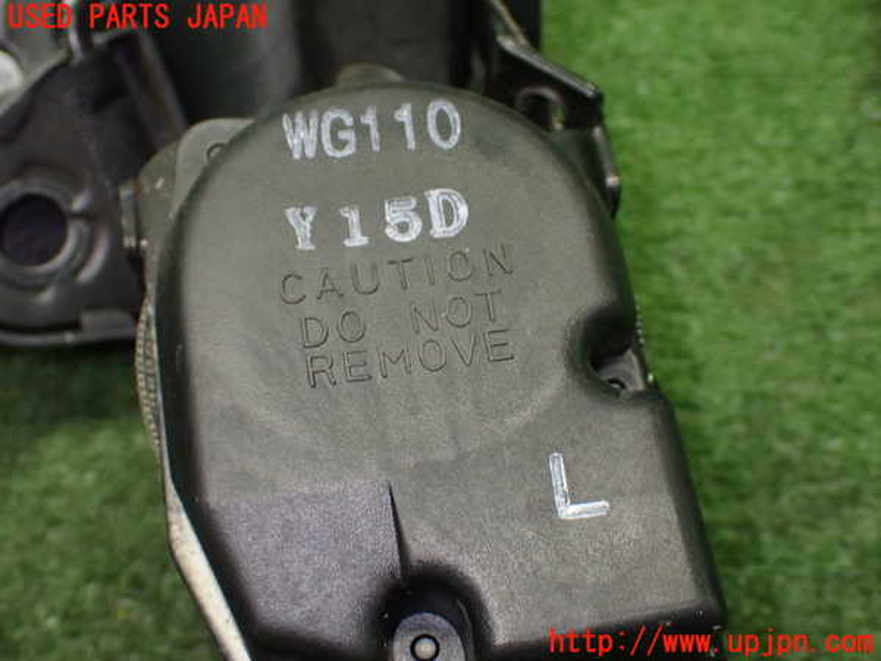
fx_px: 1273
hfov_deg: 38.2
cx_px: 440
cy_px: 330
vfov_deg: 29.1
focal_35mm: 50
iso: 800
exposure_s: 1/80
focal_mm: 9.01
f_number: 3.2
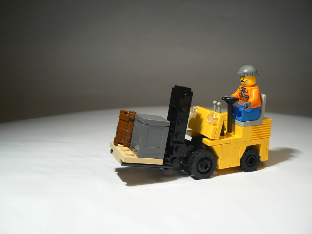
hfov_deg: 51.4
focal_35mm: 36
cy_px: 117
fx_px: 324
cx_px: 156
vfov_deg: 39.7
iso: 80
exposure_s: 1/60
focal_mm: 6
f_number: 3.2
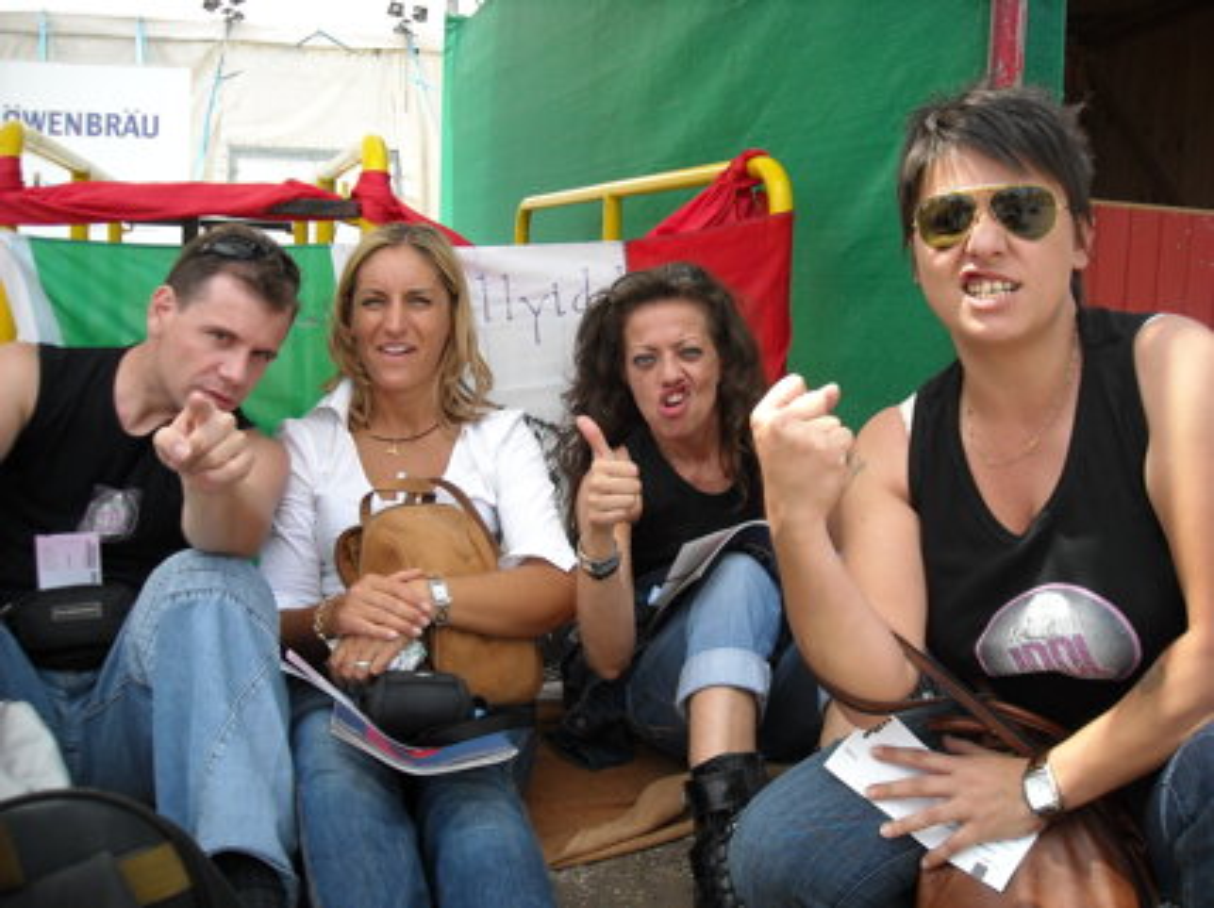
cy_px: 454
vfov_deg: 40.6
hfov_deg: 52.7
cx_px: 607
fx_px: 1226
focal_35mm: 35
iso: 64
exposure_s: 1/458
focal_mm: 5.7
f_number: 2.8
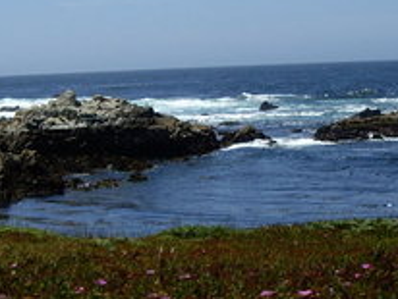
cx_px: 199
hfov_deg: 16.7
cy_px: 145
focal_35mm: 118
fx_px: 1358
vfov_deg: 12.6
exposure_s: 1/640
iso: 50
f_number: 4.3
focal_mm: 6.2
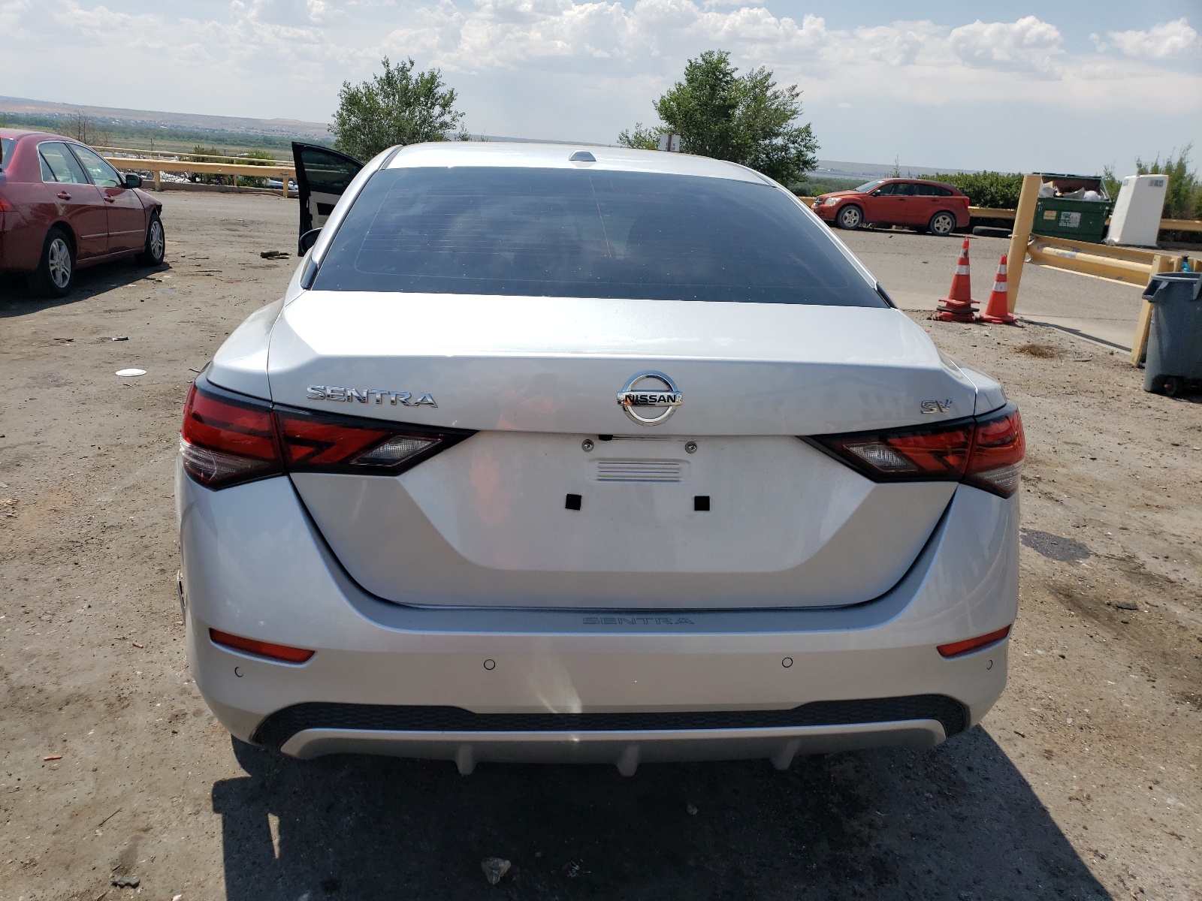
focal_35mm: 26
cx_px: 601
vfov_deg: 53.1
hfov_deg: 67.3
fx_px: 903
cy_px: 450
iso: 50
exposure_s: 1/5000
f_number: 1.5
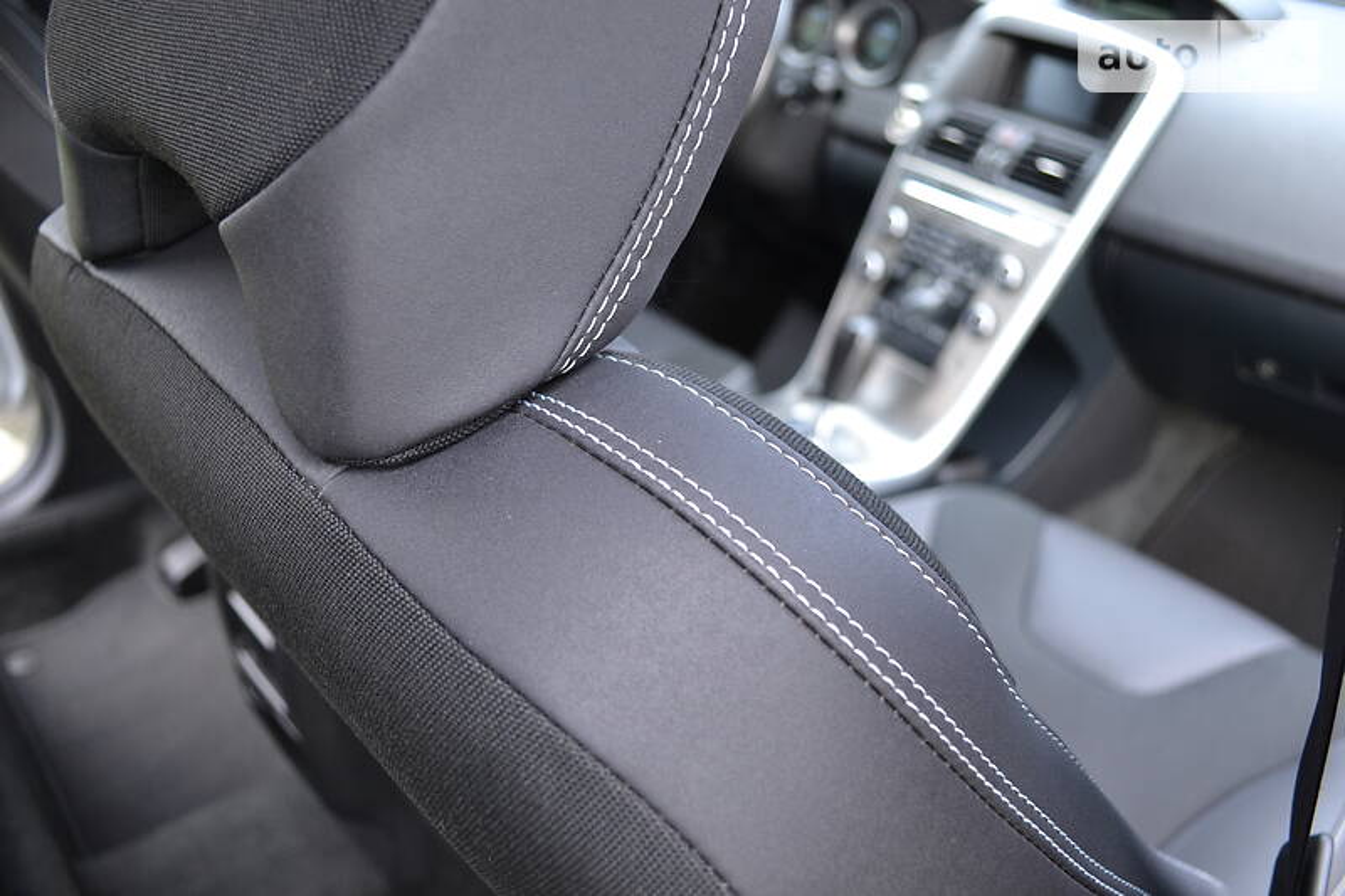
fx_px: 1121
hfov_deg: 61.9
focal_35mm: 30
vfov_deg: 43.6
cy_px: 448
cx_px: 672
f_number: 3.8
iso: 400
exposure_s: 1/50
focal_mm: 20
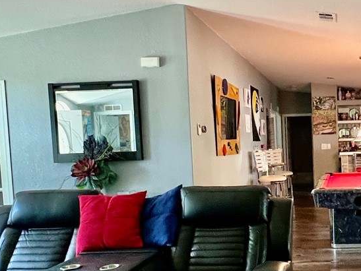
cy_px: 171
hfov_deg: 44.8
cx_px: 319
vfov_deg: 37.5
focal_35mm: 38
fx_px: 397
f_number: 1.8
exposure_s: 1/60
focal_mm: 1.57
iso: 400
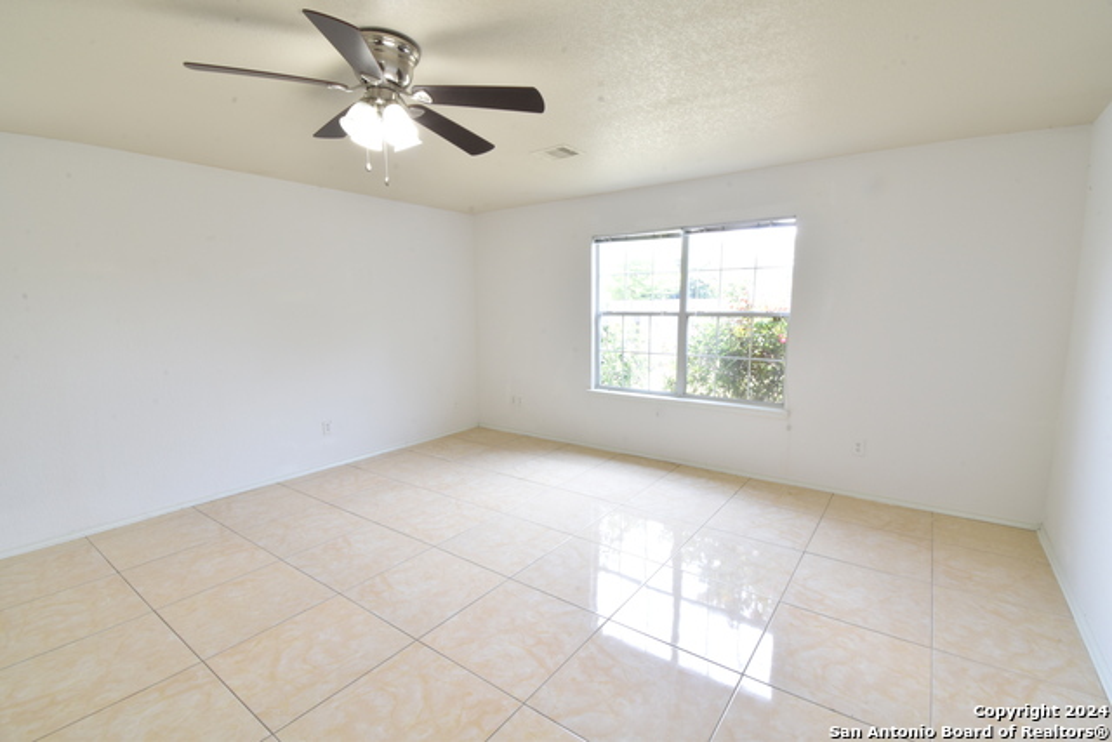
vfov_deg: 77.4
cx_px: 556
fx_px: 463
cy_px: 371
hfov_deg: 100.4
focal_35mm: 15
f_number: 22
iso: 100
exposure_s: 2
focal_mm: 10
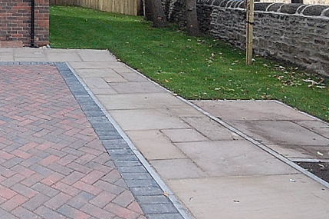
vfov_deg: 28.3
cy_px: -22
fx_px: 393
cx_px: -24
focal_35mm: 43
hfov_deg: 38.5
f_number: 9
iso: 1600
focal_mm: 12
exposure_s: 1/320
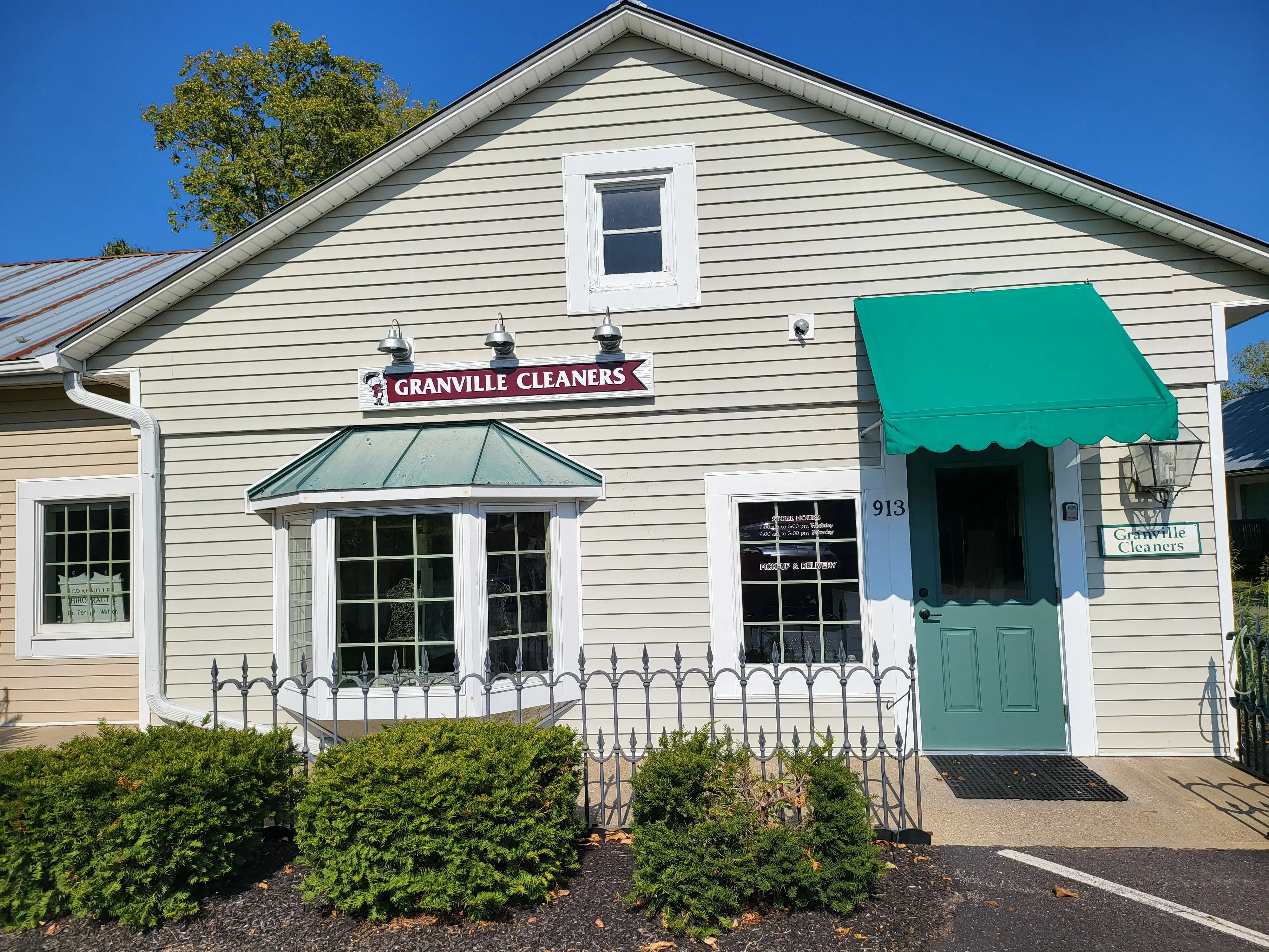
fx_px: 880
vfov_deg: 56.8
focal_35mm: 24
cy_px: 476
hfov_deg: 71.6
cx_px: 634
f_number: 1.8
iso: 40
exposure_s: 1/5243
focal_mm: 5
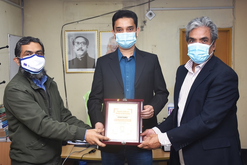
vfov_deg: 33.0
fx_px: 278
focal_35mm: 40
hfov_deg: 47.9
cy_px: 82
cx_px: 124
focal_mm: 27
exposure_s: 1/60
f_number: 4
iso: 100
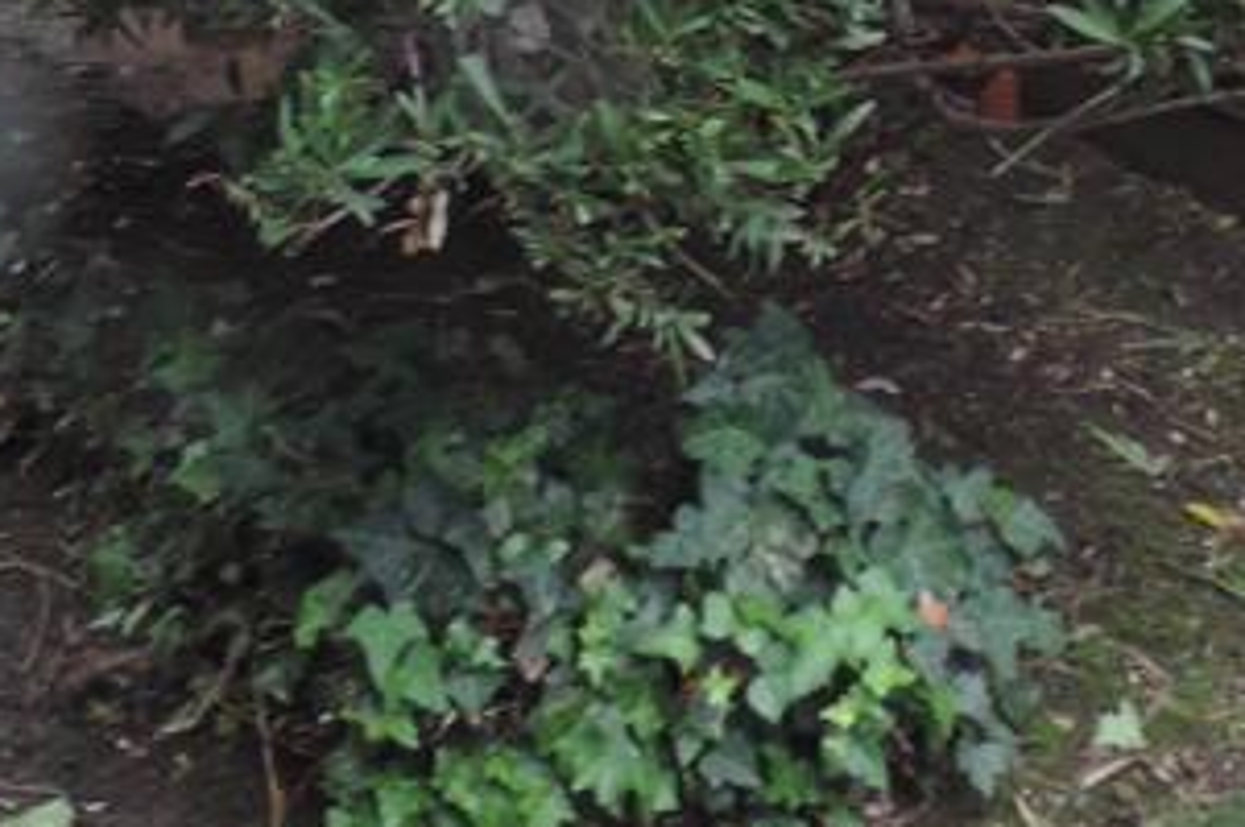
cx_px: 1146
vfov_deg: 14.0
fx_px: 2936
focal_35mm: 85
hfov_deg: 23.3
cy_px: -732
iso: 80
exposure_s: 1/30
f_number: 3
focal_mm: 4.3
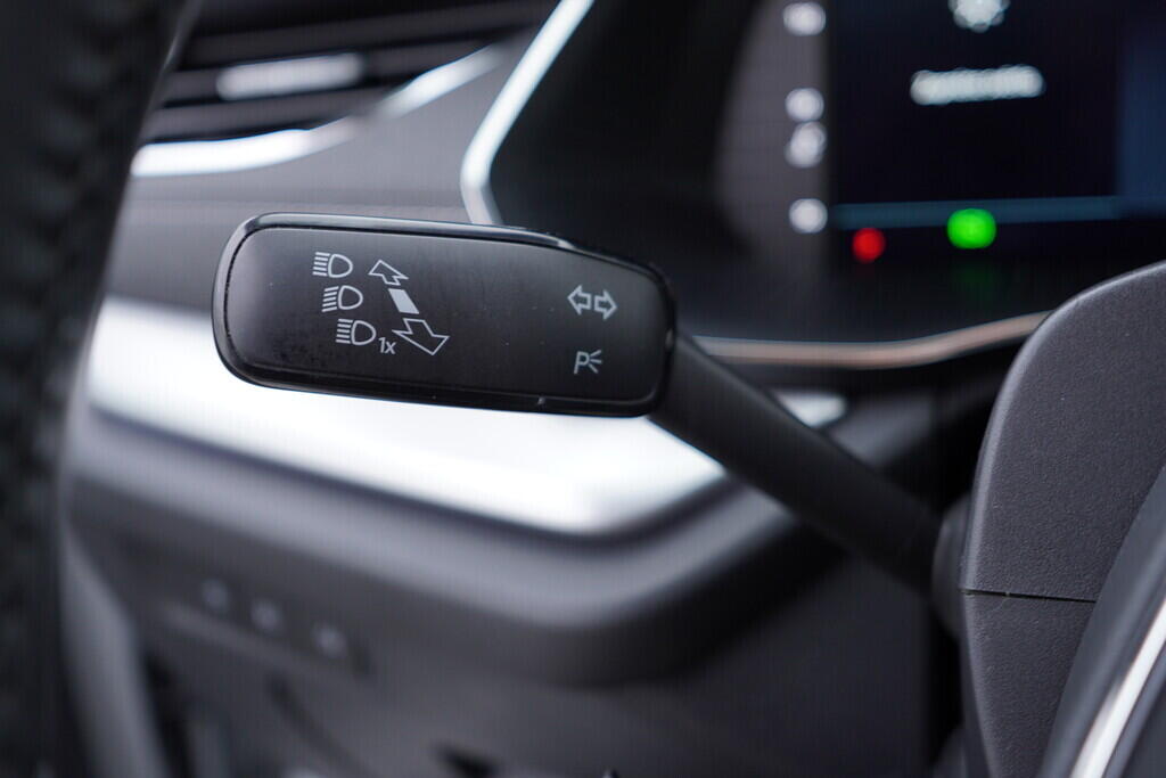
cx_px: 583
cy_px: 389
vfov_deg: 36.9
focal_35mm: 36
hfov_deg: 53.1
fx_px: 1166
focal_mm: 24
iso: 125
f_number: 2.8
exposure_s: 1/40
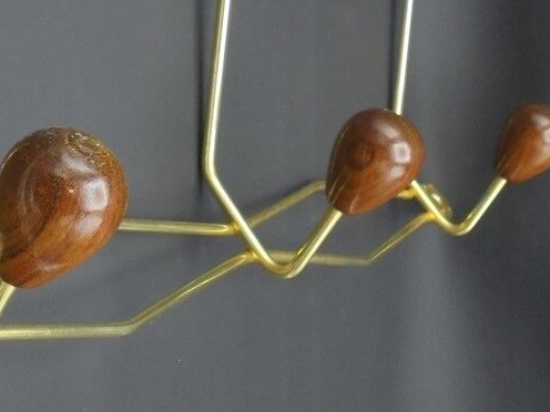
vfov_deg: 21.1
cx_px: 131
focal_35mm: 69
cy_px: 86
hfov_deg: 27.7
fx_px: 1096
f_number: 4.2
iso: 320
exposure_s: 1/30
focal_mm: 6.9
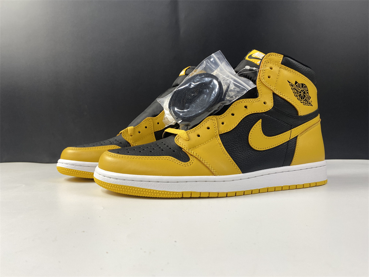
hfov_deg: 67.3
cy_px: 138
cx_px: 184
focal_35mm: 26
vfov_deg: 53.1
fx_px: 277
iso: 80
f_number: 1.8
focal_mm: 4.25
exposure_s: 1/100
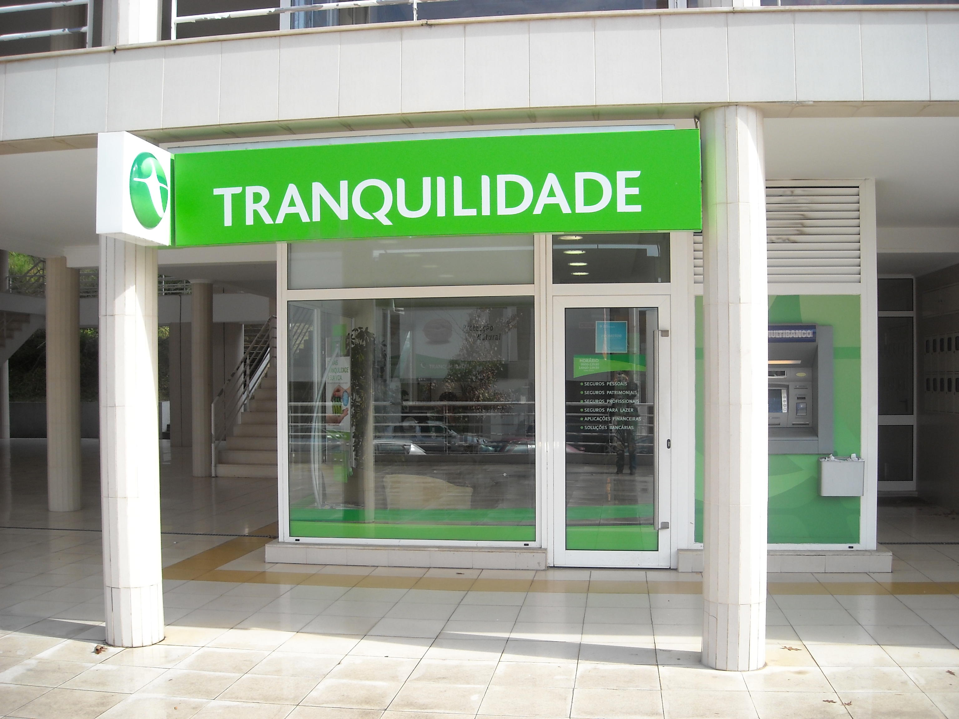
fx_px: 970
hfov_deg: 52.6
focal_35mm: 35
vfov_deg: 40.7
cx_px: 480
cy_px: 360
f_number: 2.8
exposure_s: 1/458
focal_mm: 5.7
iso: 64
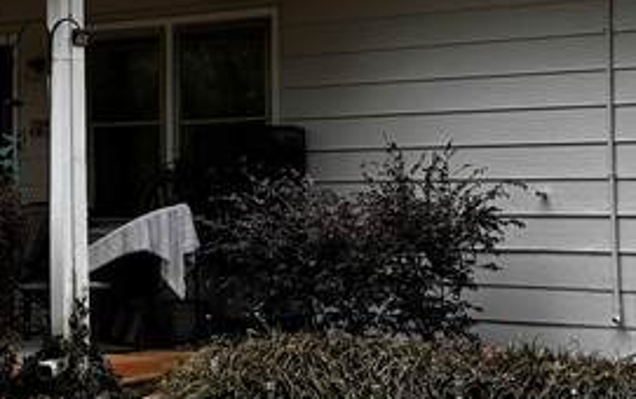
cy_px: 52
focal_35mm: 96
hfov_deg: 21.1
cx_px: 59
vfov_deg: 13.6
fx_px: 1666
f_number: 1.78
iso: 80
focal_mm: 6.76
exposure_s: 1/364
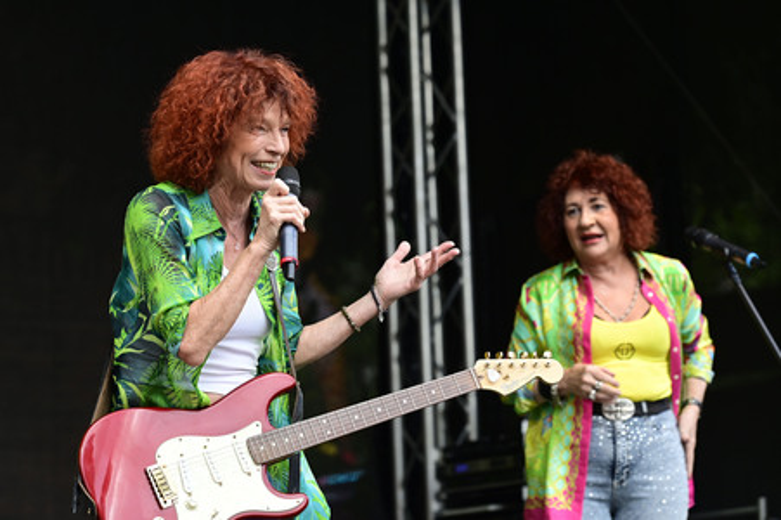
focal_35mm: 145
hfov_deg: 14.2
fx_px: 3143
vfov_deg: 9.4
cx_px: 390
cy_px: 260
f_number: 5
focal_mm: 145
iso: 500
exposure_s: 1/320
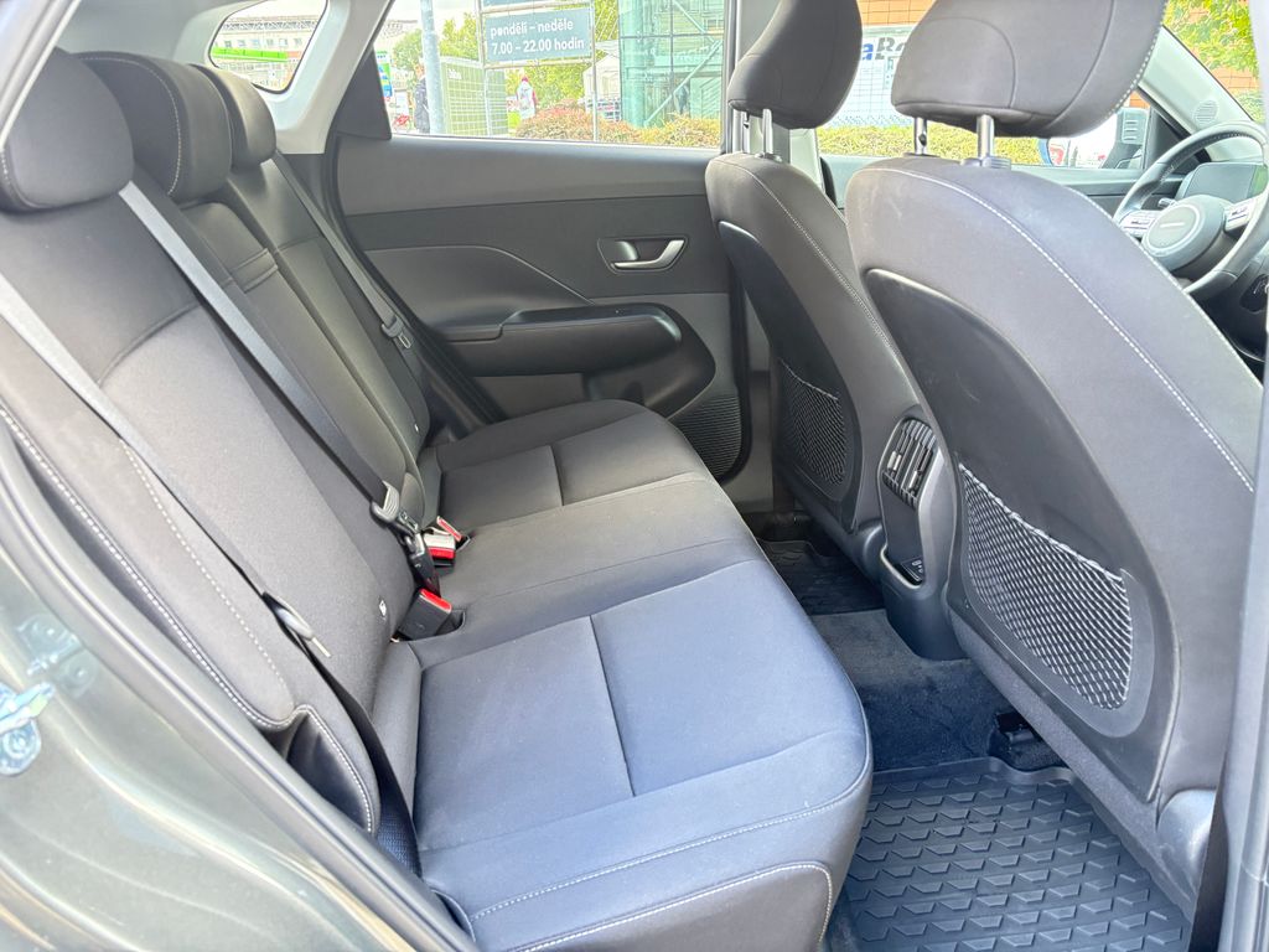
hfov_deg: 67.3
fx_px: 953
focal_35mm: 26
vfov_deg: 53.1
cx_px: 634
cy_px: 476
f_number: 1.6
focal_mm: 5.96
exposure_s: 1/60
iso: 400
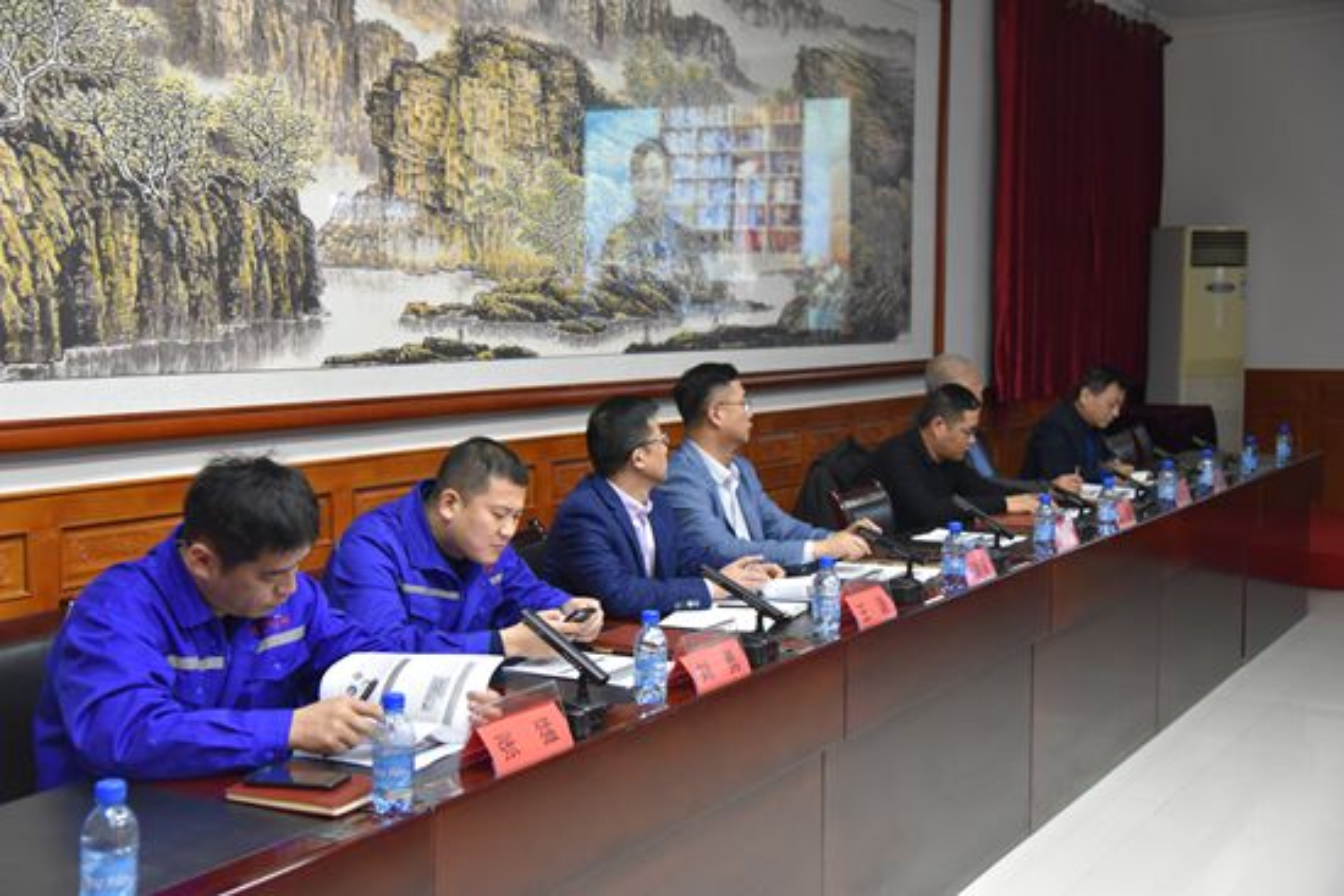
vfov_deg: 29.3
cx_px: 672
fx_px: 1718
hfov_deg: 42.7
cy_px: 448
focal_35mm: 46
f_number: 4
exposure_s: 1/60
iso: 4000
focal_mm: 46
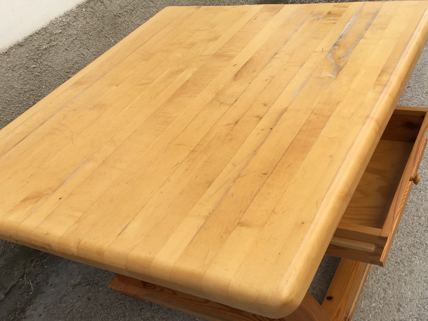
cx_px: 217
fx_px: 371
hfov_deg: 60.0
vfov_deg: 46.8
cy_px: 157
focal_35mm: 30
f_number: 2.2
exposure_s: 1/641
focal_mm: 4.15
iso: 25
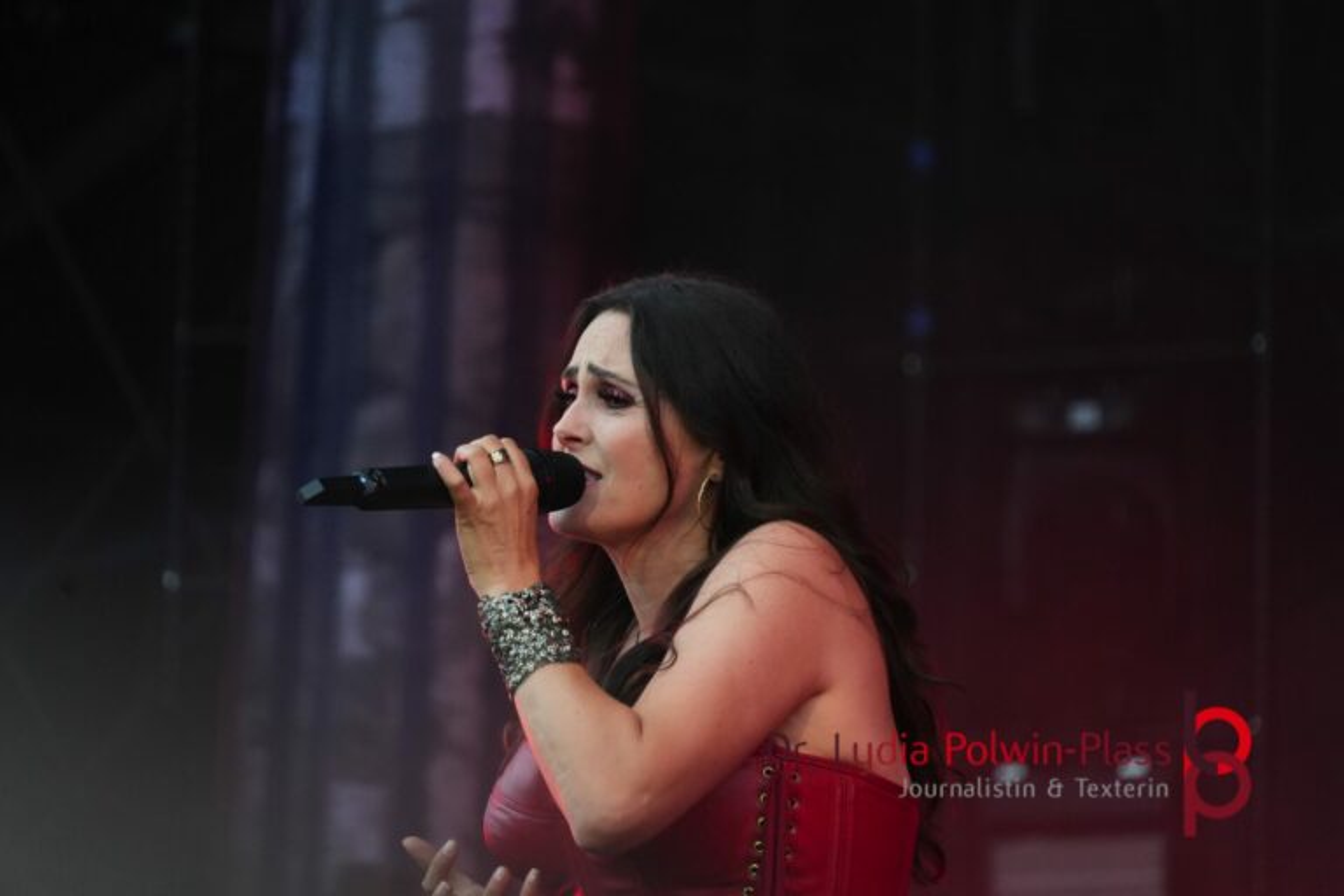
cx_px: 672
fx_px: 10975
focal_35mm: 294
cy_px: 448
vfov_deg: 4.7
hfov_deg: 7.0
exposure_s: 1/320
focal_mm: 196
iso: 3200
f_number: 6.3
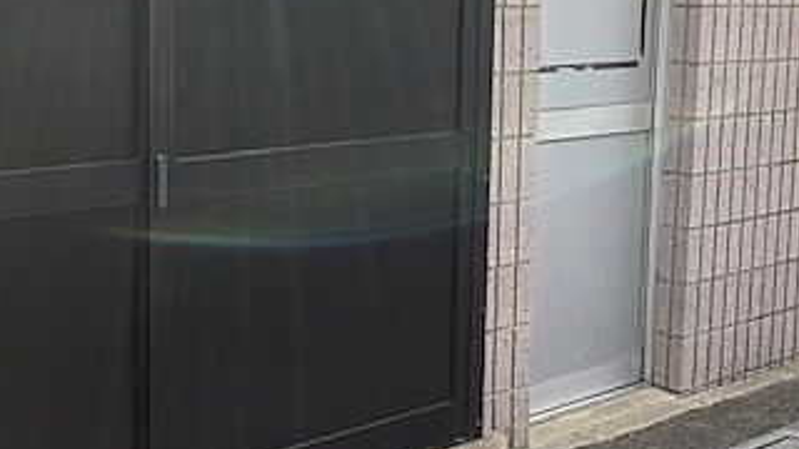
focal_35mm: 61
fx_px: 1292
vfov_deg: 19.7
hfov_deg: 34.3
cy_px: 147
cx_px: 429
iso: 20
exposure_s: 1/762
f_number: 1.8
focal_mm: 3.99
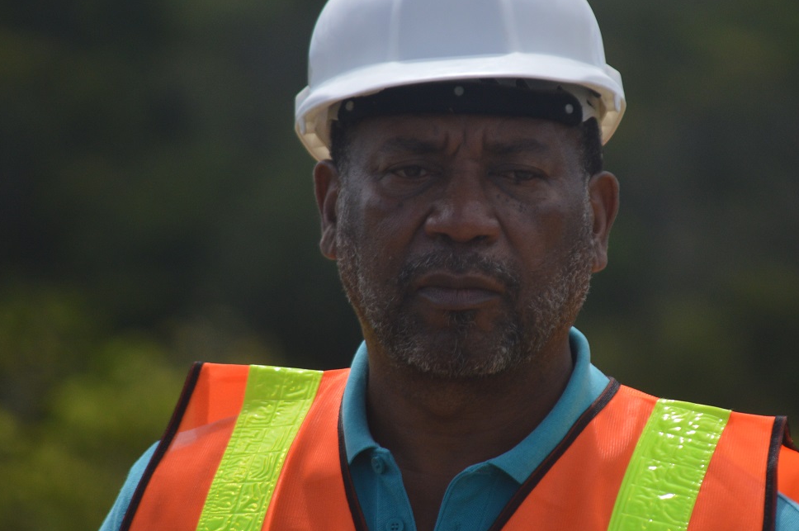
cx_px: 508
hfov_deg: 4.4
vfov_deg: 2.9
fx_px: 10308
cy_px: 264
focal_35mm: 465
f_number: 5.6
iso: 400
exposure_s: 1/2000
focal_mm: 200
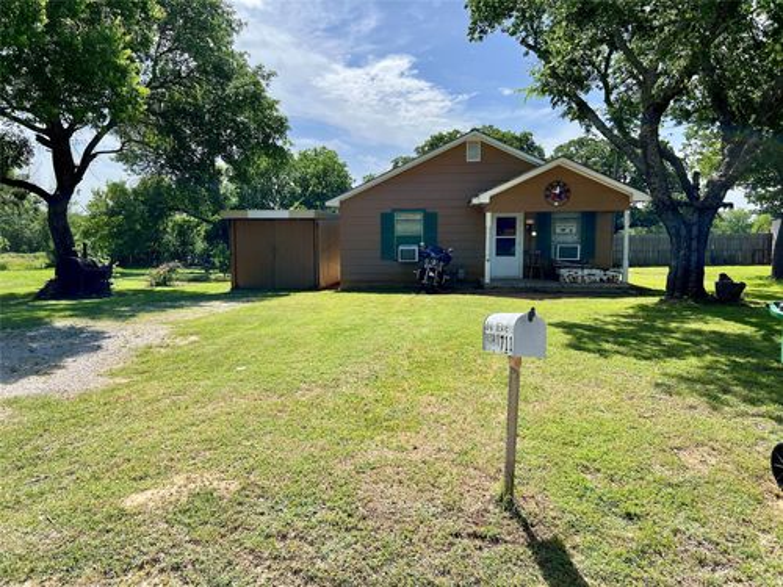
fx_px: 588
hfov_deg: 67.3
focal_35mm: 26
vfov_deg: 53.1
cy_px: 294
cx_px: 392
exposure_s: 1/2915
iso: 50
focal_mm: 5.7
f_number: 1.5
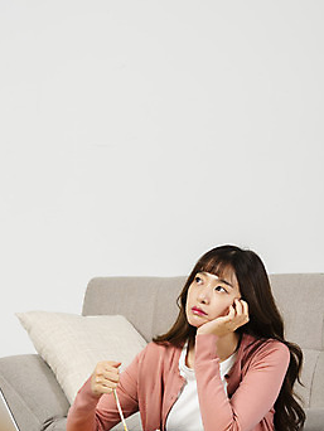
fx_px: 2032
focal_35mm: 163
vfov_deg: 12.1
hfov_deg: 9.1
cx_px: 165
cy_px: 232
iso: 100
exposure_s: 1/125
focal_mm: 145
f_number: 11
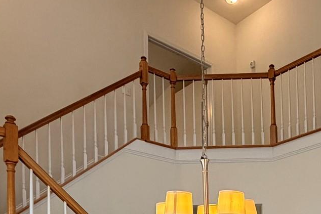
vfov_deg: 24.9
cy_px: 279
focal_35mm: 47
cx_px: 253
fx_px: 419
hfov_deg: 40.3
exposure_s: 1/120
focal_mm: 2.22
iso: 250
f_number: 2.2
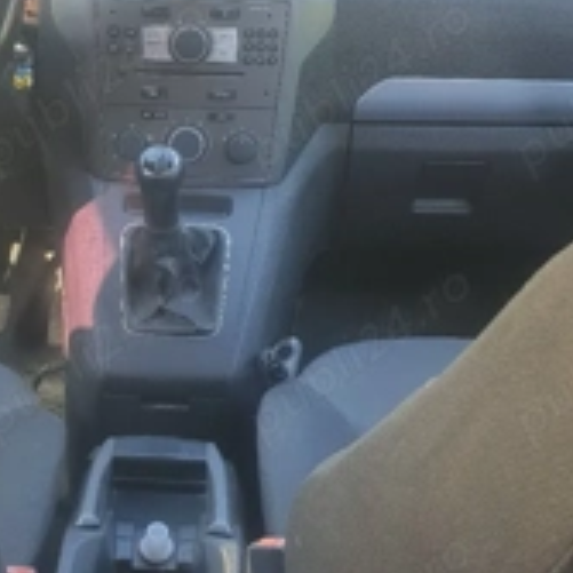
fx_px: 1030
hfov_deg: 30.7
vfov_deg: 30.4
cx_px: 161
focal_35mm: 55
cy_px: 127
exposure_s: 1/75.2
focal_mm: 4.3
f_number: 2.4
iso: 50
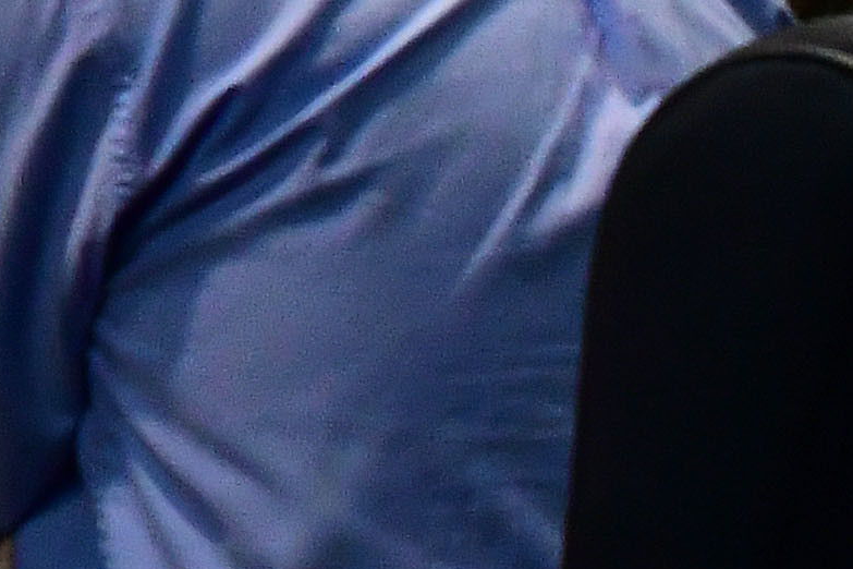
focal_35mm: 256
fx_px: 6065
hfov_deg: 7.4
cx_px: -1437
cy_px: -358
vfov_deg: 5.3
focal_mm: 24
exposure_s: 1/160
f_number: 5
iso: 2500
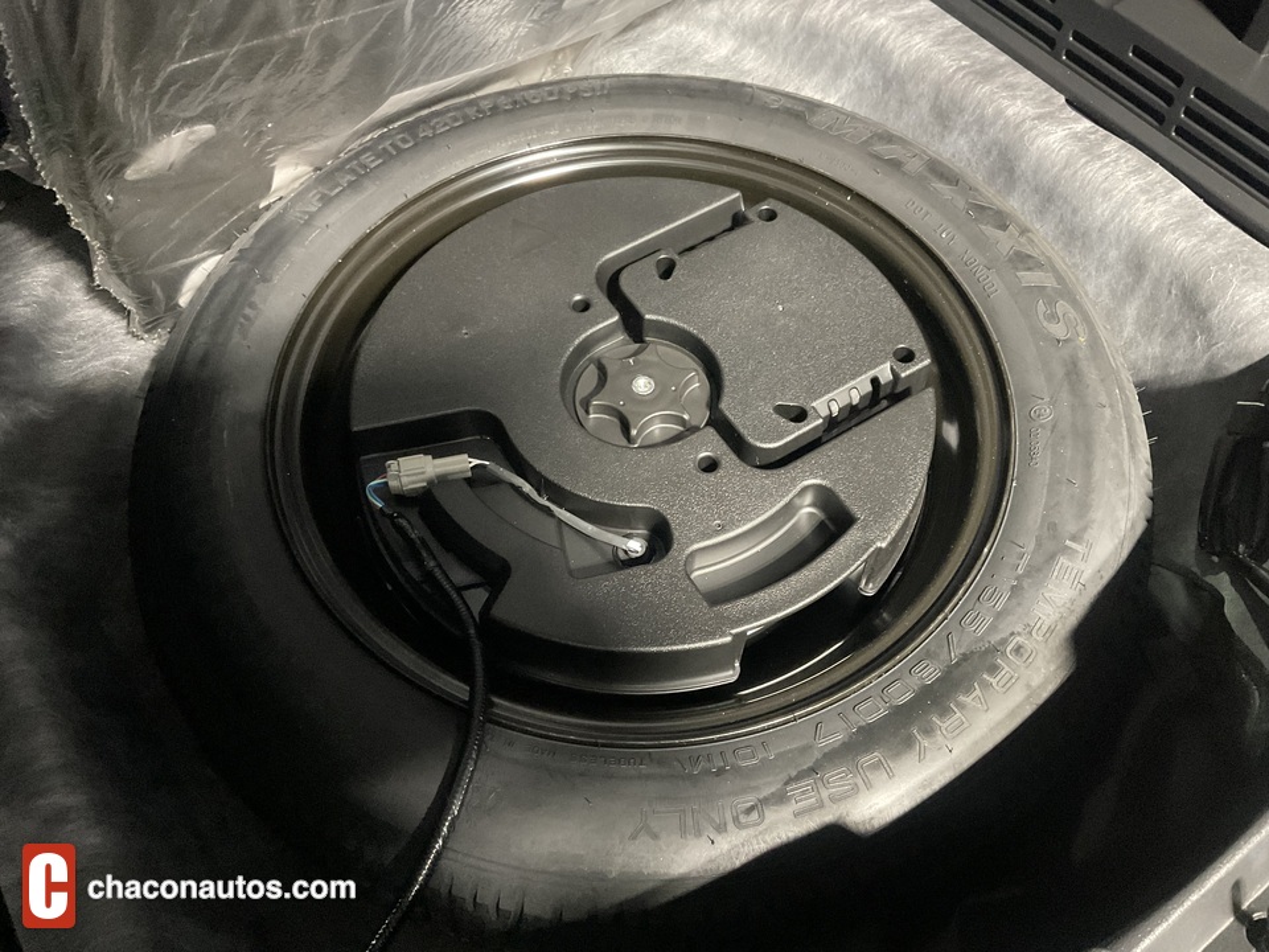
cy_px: 476
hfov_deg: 61.7
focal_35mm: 29
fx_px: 1063
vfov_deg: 48.2
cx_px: 634
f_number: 1.8
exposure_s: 1/30
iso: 500
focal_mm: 3
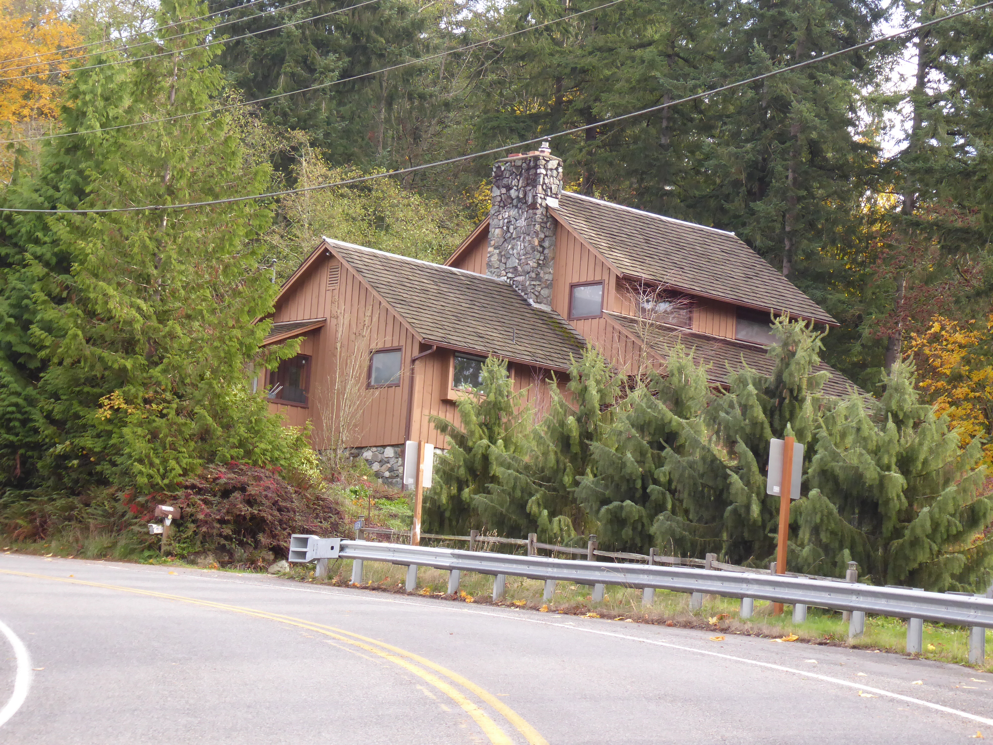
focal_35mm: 127
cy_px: 372
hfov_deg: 15.5
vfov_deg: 11.7
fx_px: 3643
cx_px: 496
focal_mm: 20.6
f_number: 5.1
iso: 320
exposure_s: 1/125
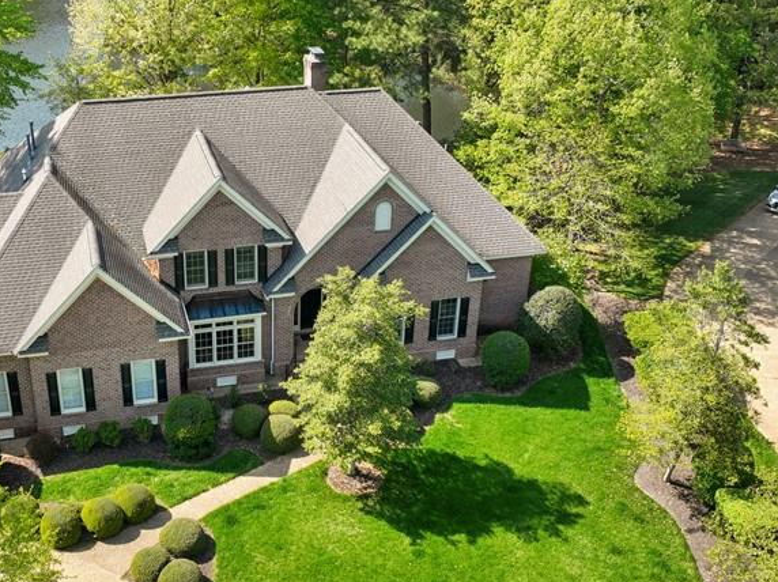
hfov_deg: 43.3
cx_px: 257
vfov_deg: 33.5
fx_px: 966
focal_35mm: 43
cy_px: 281
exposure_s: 1/800
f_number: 2.8
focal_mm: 12.3
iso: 100
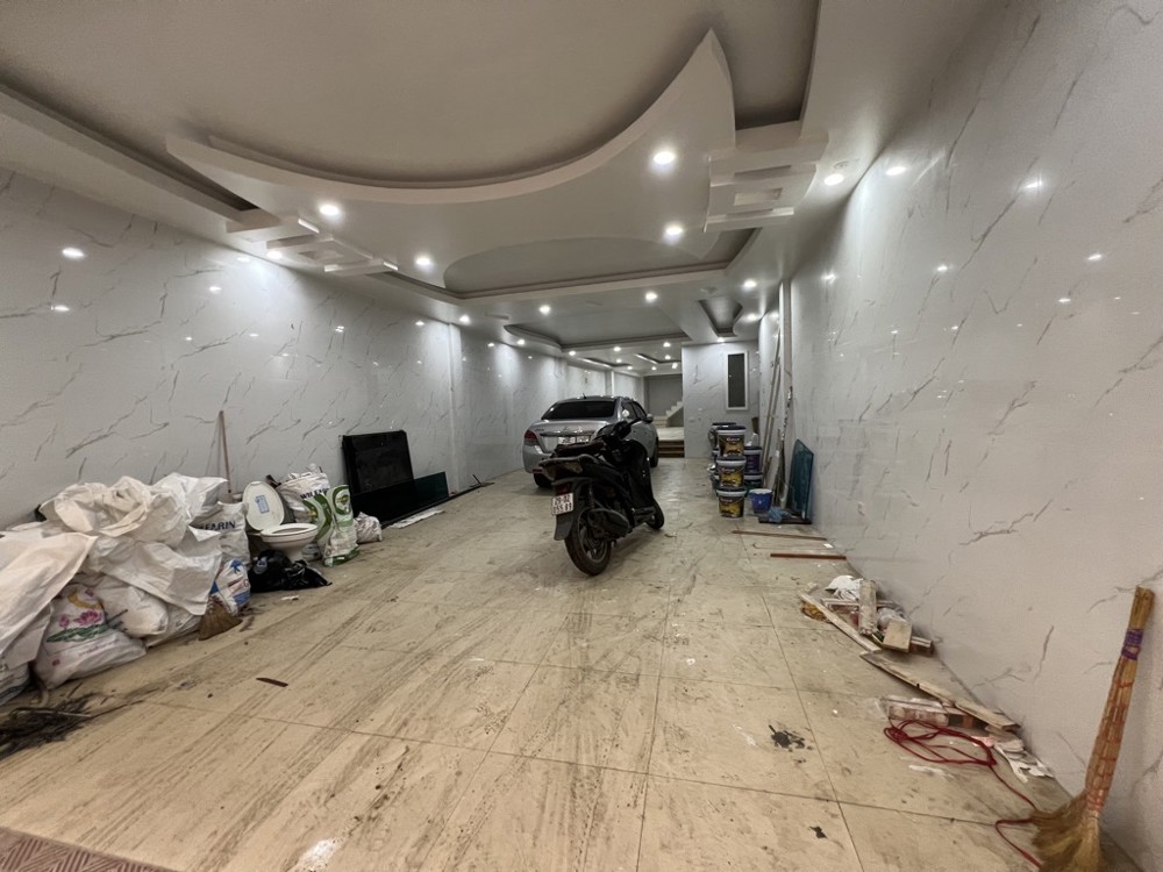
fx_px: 437
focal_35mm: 13
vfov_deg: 89.9
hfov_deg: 106.2
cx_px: 582
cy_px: 436
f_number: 1.8
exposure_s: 1/98
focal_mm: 1.57
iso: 250
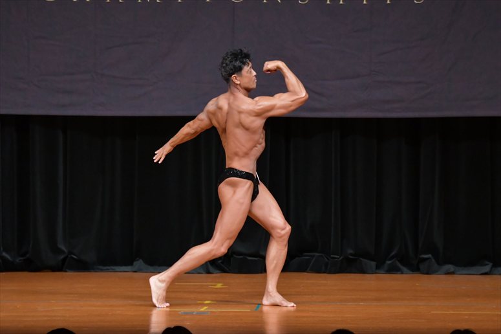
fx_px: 3756
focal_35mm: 270
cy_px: 167
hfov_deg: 7.6
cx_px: 250
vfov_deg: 5.1
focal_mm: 180
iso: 5000
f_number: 5.6
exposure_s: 1/400
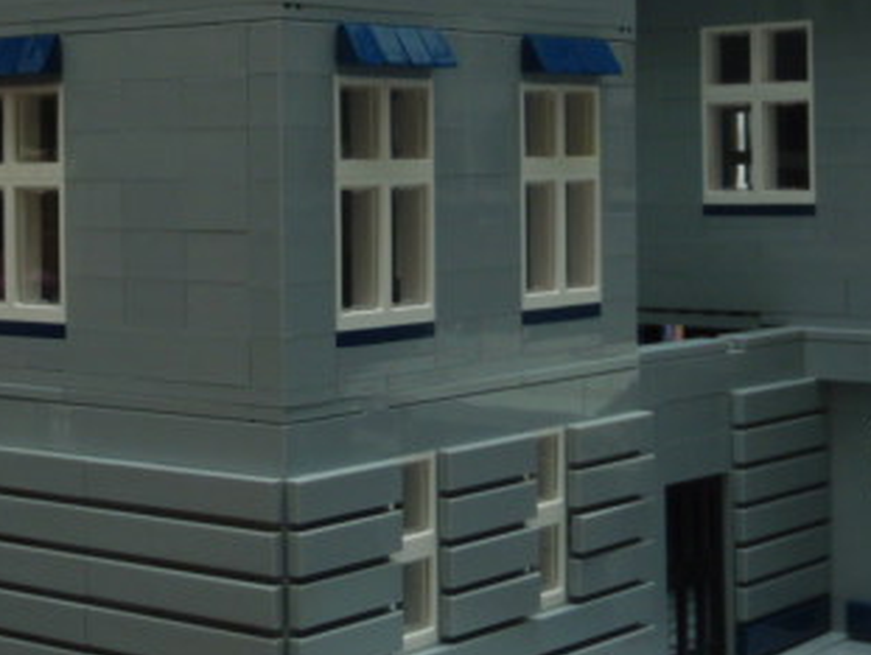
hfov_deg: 25.8
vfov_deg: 19.8
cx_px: 165
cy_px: 190
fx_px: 1864
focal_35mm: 74
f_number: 4.1
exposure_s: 1/40
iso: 100
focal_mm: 6.53
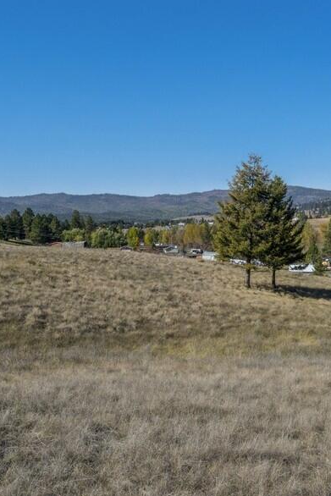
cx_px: 175
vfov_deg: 45.4
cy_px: 247
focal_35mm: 43
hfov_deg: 31.2
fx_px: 593
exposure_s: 1/1600
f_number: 6.3
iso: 200
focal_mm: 19
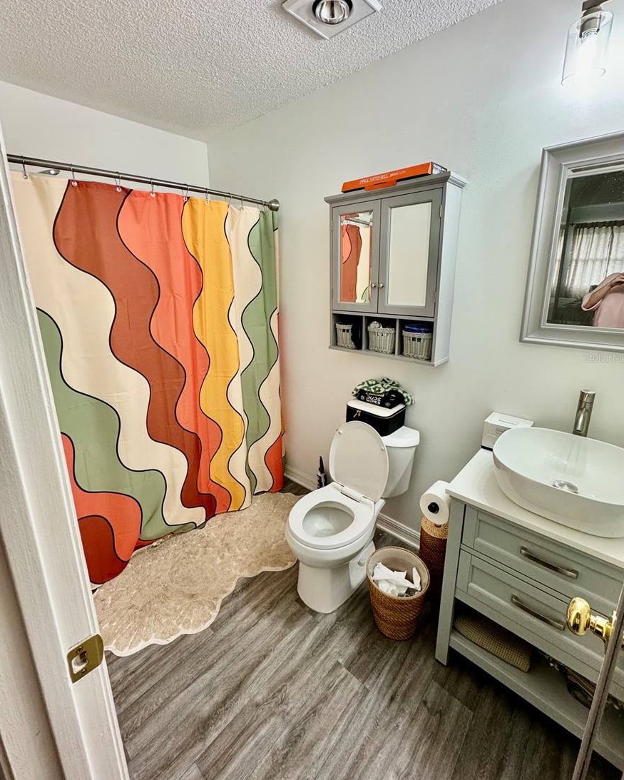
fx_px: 346
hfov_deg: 84.1
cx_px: 313
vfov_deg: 96.6
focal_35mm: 15
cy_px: 358
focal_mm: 2.22
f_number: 2.2
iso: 250
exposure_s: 1/120
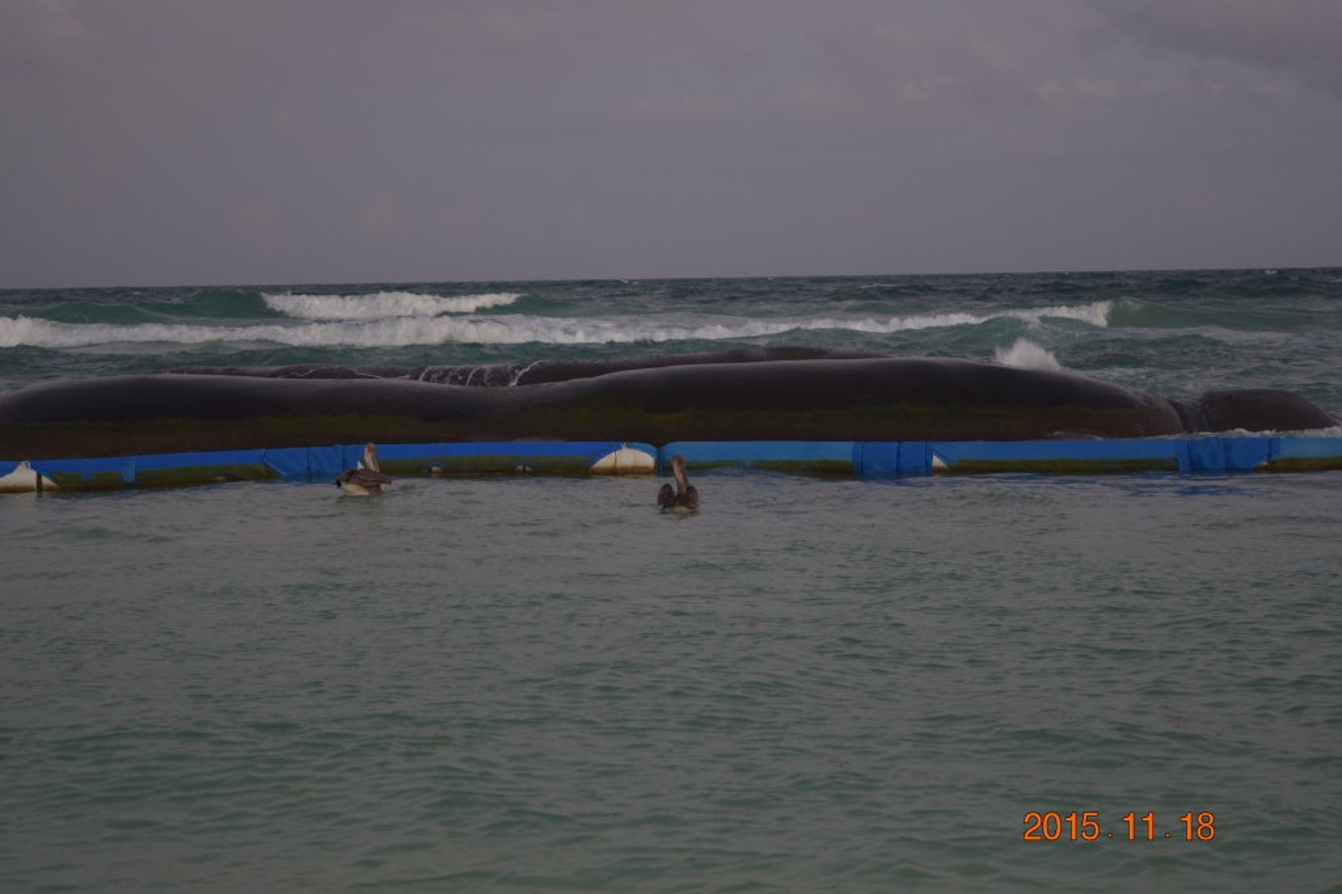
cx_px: 671
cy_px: 447
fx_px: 3074
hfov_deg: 24.6
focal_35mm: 82
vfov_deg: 16.5
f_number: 5.6
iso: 560
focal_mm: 55
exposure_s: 1/30
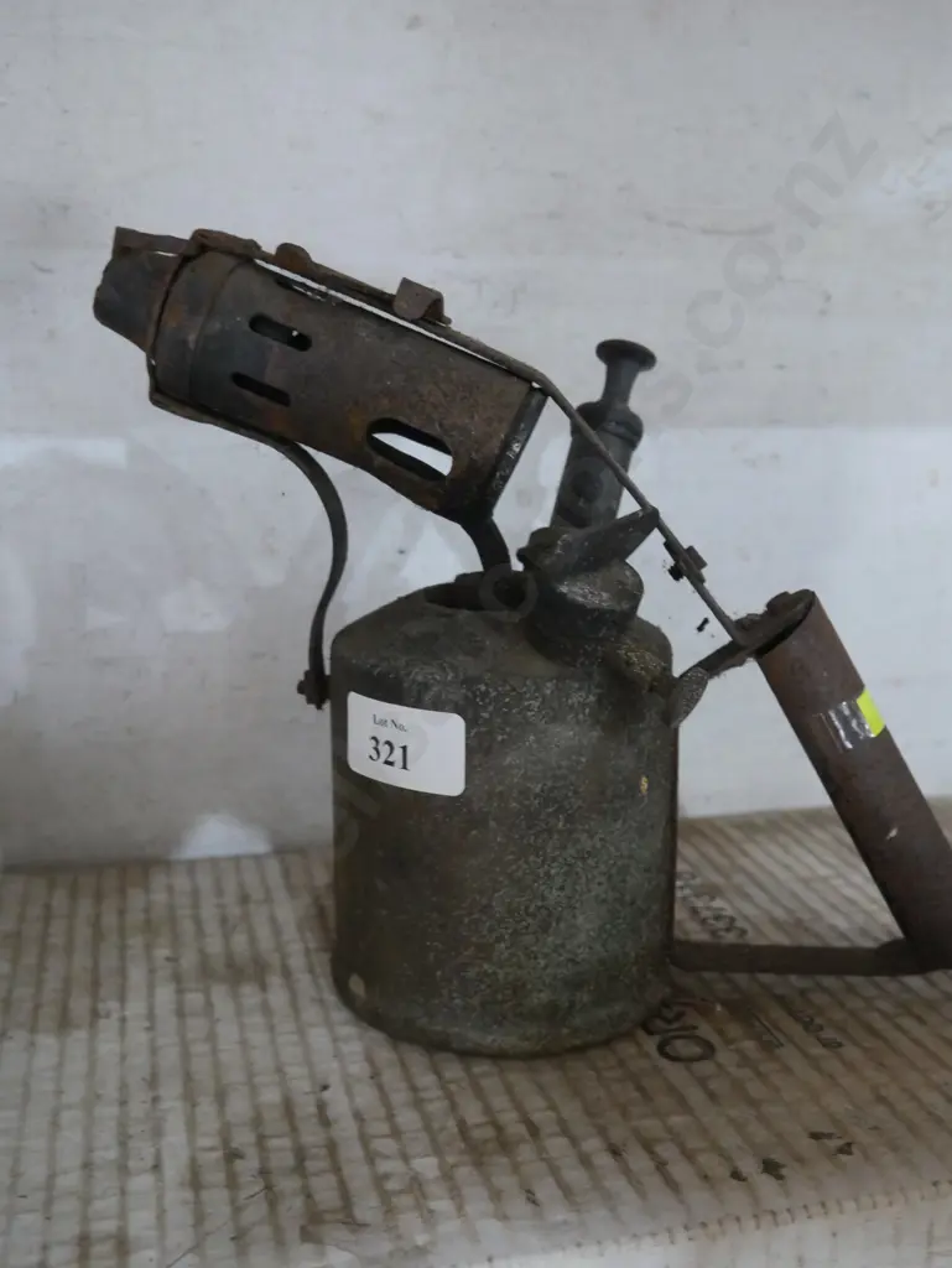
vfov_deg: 49.0
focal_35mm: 38
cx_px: 476
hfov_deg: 37.8
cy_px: 634
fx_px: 1392
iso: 3200
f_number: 4.1
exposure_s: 1/30
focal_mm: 19
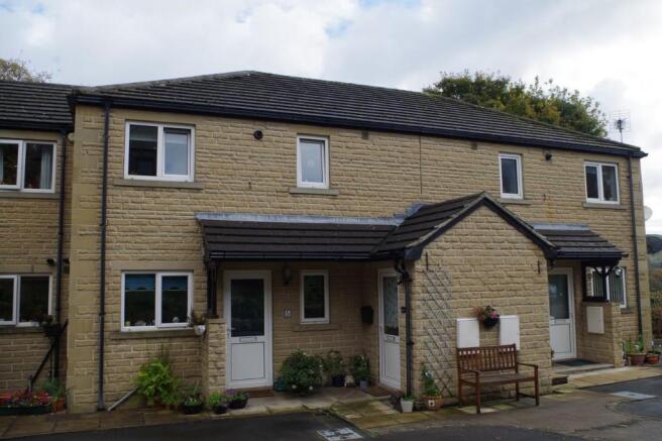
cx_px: 331
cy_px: 220
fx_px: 551
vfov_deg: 43.6
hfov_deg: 61.9
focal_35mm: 30
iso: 200
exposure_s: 1/200
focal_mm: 20
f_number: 7.1
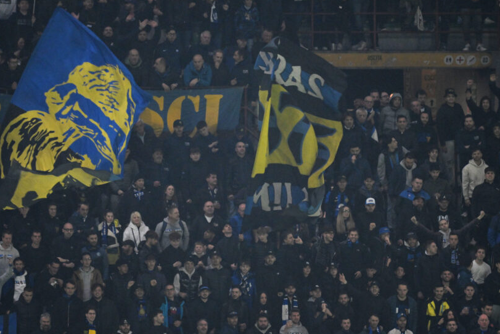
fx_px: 10529
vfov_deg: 1.8
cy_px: 177
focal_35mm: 758
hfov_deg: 2.7
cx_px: 243
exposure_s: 1/200
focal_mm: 600
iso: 3200
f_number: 6.3
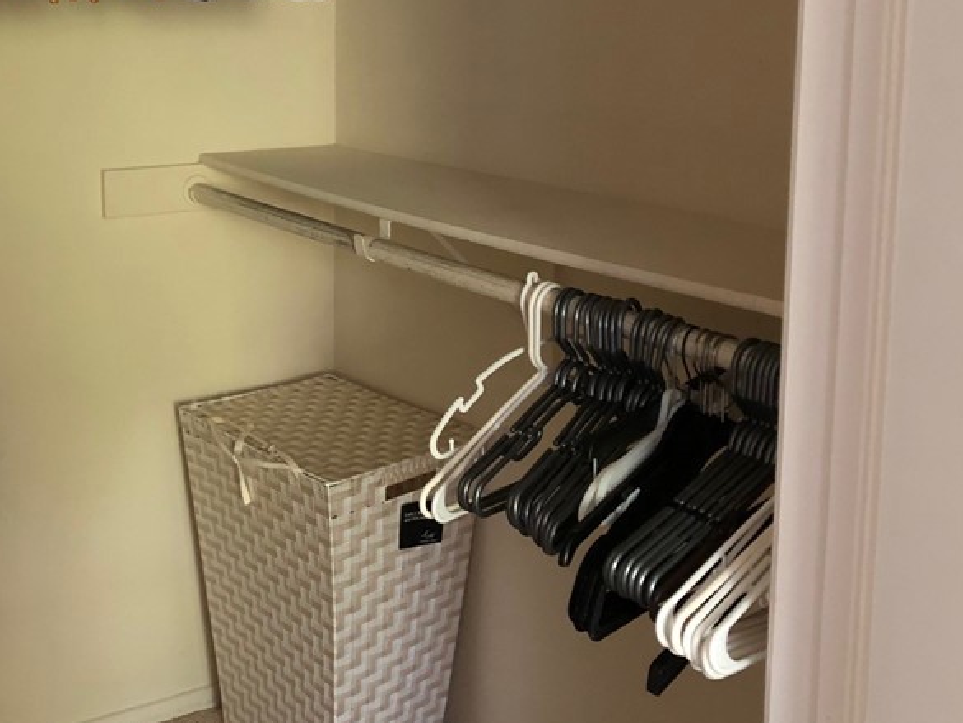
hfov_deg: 38.4
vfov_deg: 29.4
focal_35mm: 49
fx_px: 1363
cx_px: 309
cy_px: 221
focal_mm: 3.99
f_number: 1.8
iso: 100
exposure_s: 1/7
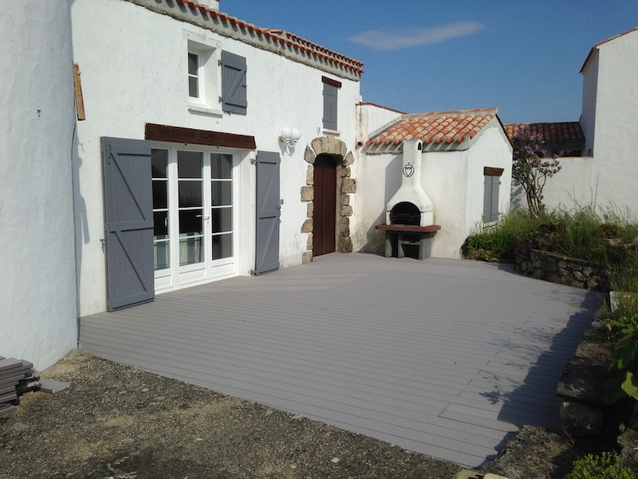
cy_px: 240
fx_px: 608
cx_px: 319
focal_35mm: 33
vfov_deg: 42.9
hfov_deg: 55.4
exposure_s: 1/3623
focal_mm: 4.13
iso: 50
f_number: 2.4
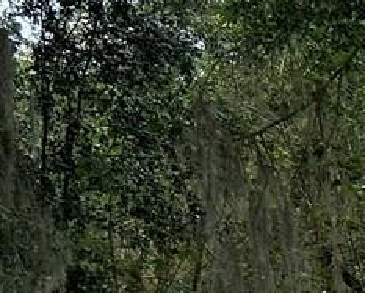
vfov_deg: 8.5
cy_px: 531
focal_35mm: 174
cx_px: 954
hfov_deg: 9.5
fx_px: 1882
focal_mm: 5.7
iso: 50
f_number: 1.5
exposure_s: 1/1124
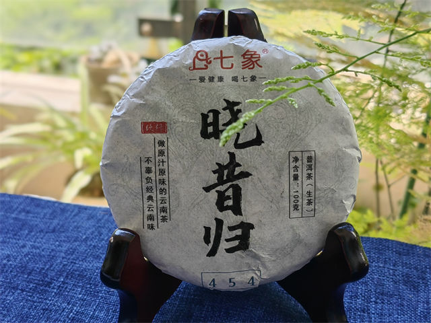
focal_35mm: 54
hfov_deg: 35.5
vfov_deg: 27.0
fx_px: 672
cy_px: 162
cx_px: 216
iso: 50
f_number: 4
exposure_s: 1/498
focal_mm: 5.54
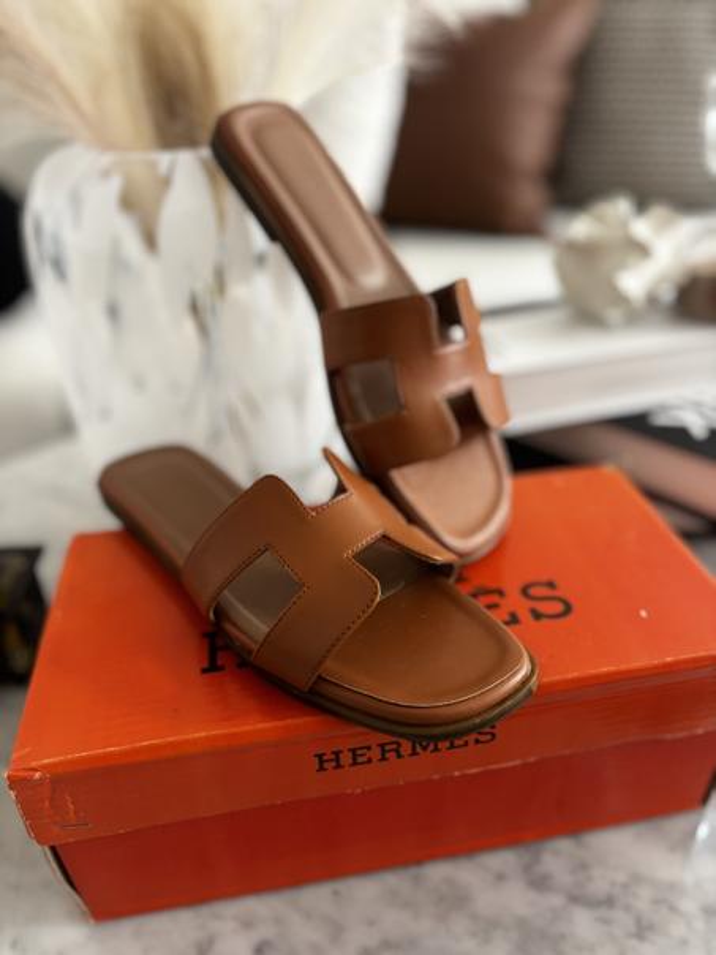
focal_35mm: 26
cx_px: 358
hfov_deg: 53.1
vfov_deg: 67.3
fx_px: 717
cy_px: 478
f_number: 1.6
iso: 200
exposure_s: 1/60
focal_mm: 5.96
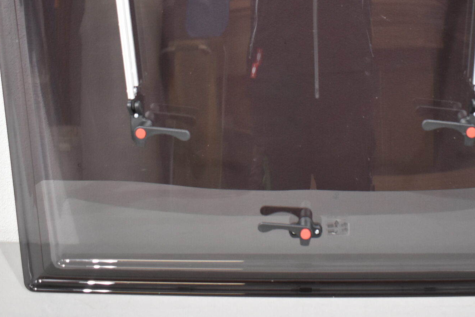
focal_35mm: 52
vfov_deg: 25.3
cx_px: 288
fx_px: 686
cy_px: 42
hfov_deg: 38.0
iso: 1100
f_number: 3.5
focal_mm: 18
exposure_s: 1/125
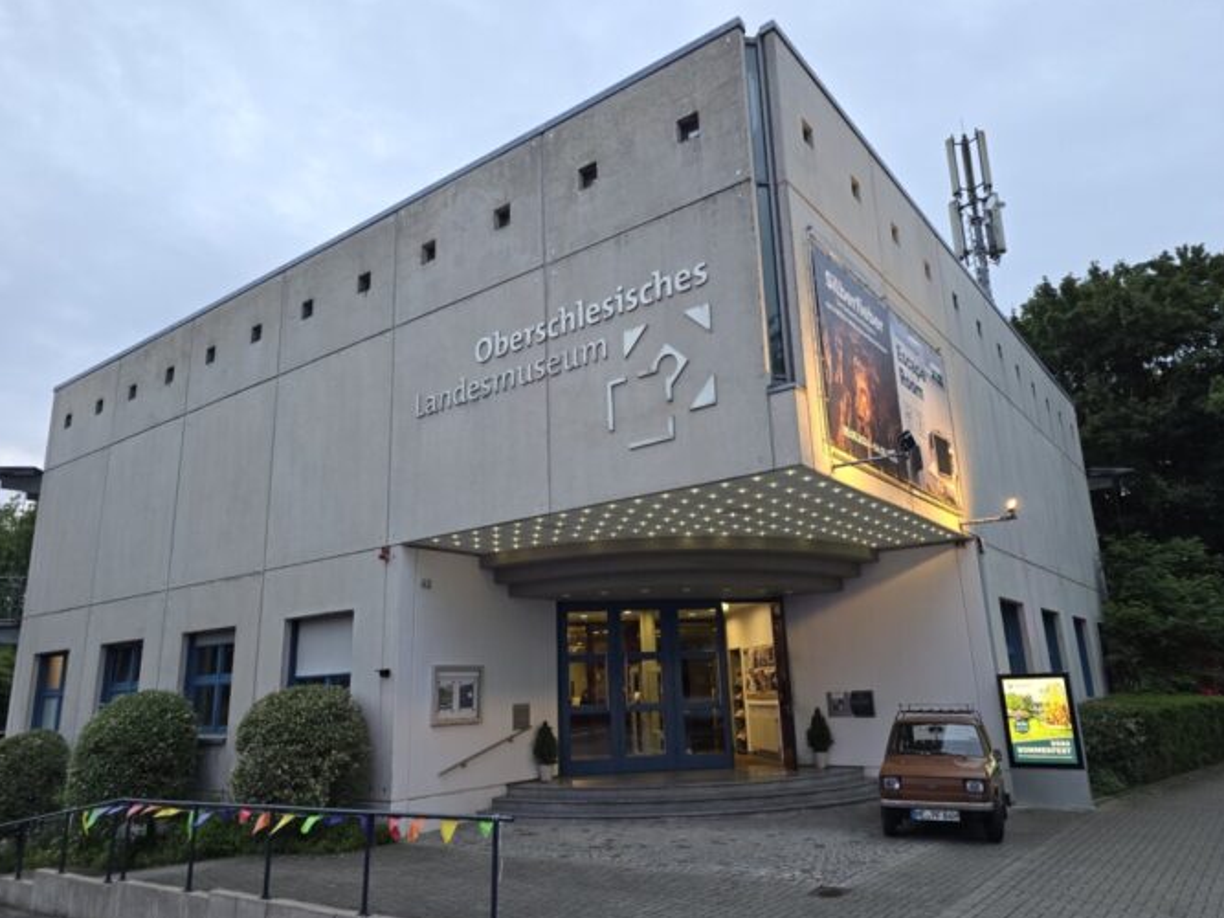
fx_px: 848
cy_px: 470
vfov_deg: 56.8
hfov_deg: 71.6
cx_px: 609
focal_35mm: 24
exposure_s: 1/100
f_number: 1.7
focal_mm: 6.3
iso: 125
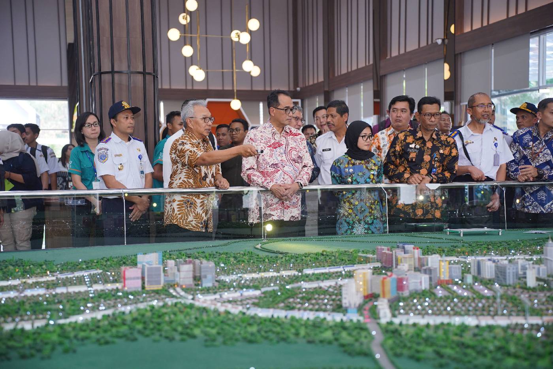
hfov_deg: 39.6
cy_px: 184
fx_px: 768
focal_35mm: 50
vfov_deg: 27.0
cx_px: 276
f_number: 2.8
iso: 640
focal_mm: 50
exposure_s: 1/200
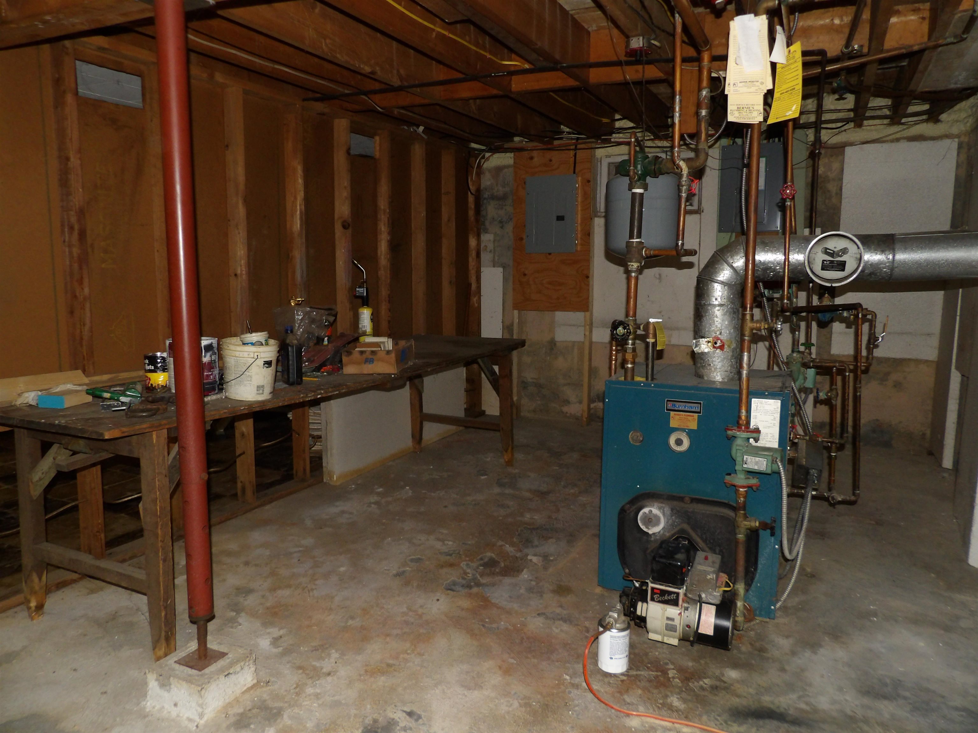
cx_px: 489
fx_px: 678
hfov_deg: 71.6
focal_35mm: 24
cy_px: 366
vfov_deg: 56.8
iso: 200
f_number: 3.2
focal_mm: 4.3
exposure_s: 1/33
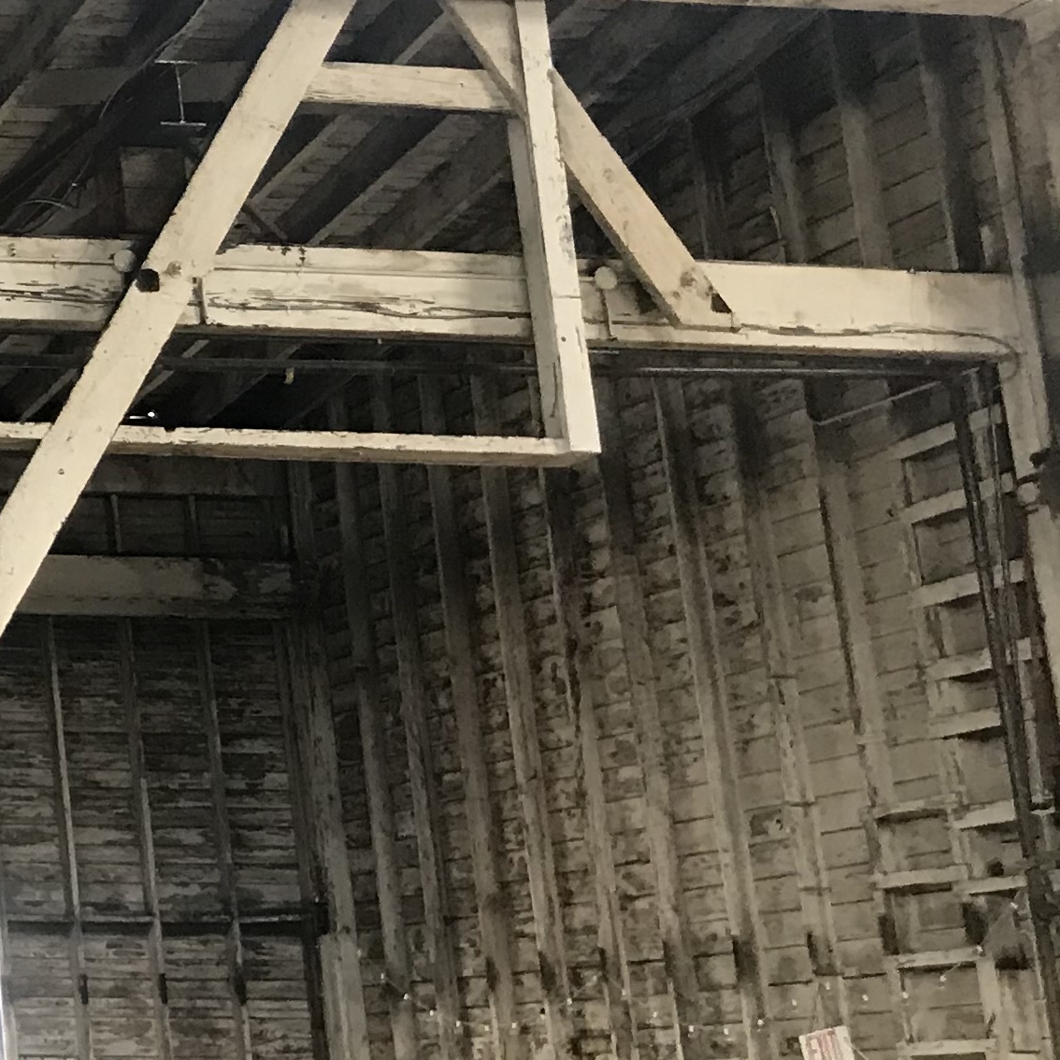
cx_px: -806
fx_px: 3049
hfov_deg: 16.7
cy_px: 368
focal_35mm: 88
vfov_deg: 19.7
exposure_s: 1/30
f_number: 1.8
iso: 32
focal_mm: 3.99
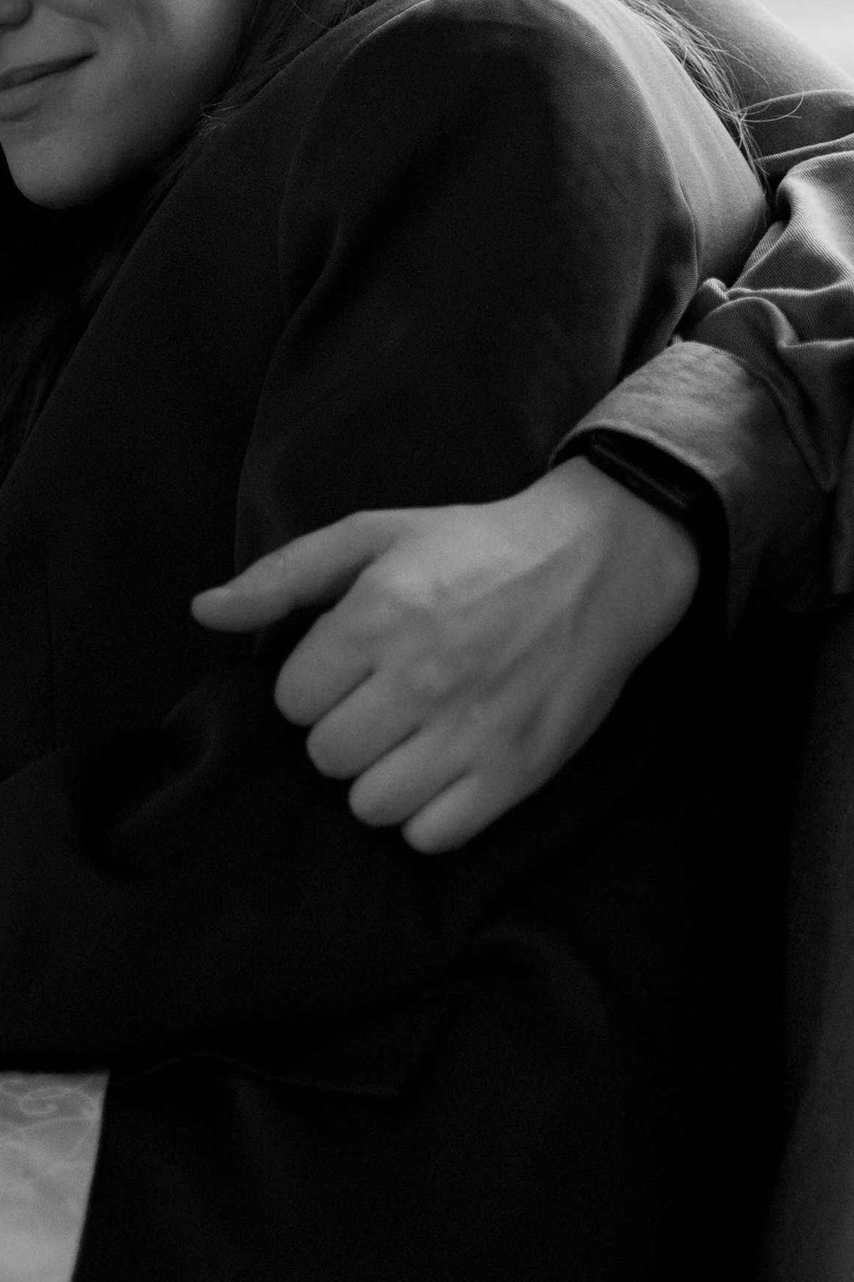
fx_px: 4021
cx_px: 182
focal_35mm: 113
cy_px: 163
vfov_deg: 17.9
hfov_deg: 12.1
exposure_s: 1/320
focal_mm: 51
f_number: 2.8
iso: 1250
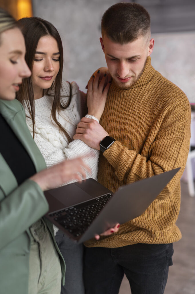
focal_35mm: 50
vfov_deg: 39.6
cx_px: 98
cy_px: 147
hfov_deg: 26.9
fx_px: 407
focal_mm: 50
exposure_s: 1/100
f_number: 2.2
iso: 400
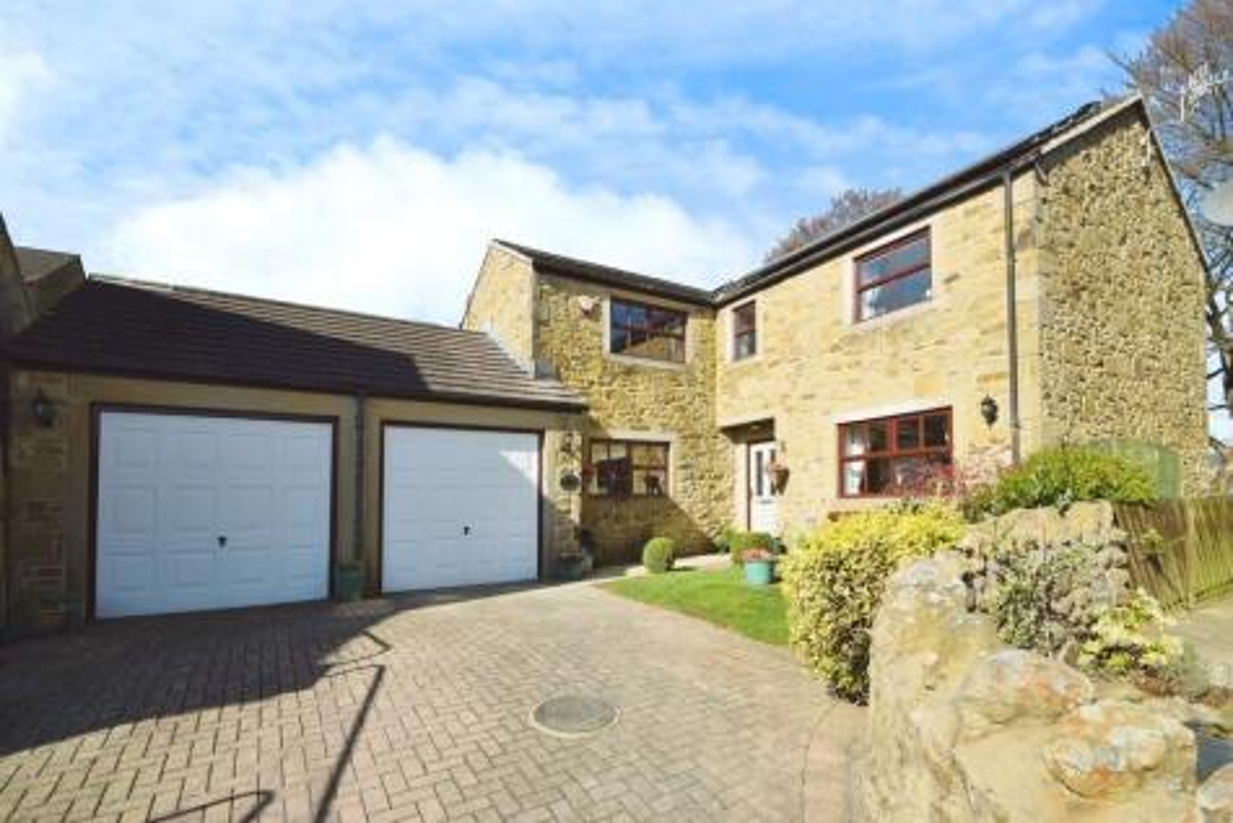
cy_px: 412
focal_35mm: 15
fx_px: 514
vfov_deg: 77.4
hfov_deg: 100.4
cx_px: 616
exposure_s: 1/500
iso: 200
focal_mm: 10
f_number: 8
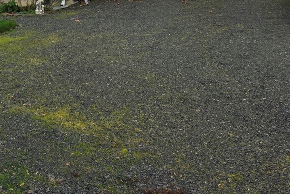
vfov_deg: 18.6
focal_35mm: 66
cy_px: -84
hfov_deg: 29.4
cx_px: 34
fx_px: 532
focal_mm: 6.3
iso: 80
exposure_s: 1/1672
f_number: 1.7
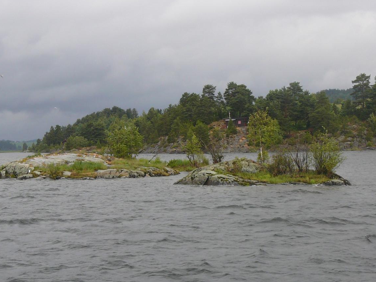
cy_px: 135
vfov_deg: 18.4
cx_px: 179
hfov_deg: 24.4
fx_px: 869
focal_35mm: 80
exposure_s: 1/400
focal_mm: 9.1
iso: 80
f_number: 5.6
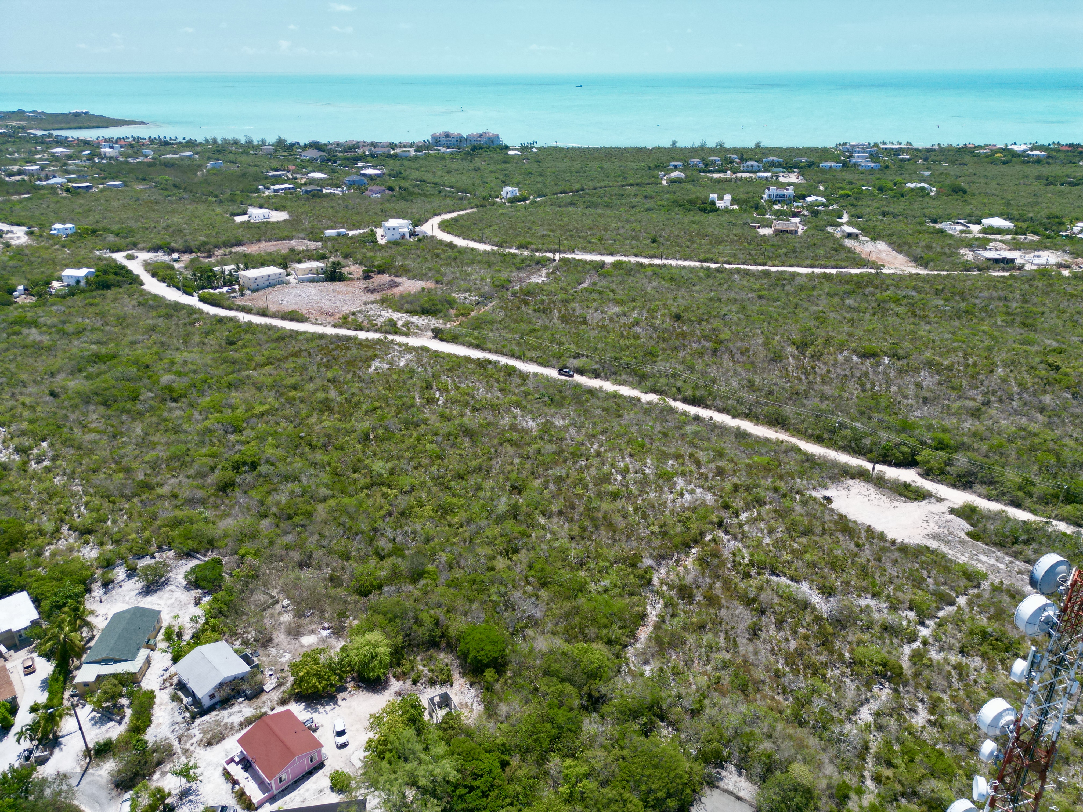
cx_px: 542
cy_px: 406
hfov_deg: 71.6
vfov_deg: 56.8
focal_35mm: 24
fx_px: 751
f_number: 1.7
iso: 200
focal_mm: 6.72
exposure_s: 1/4000
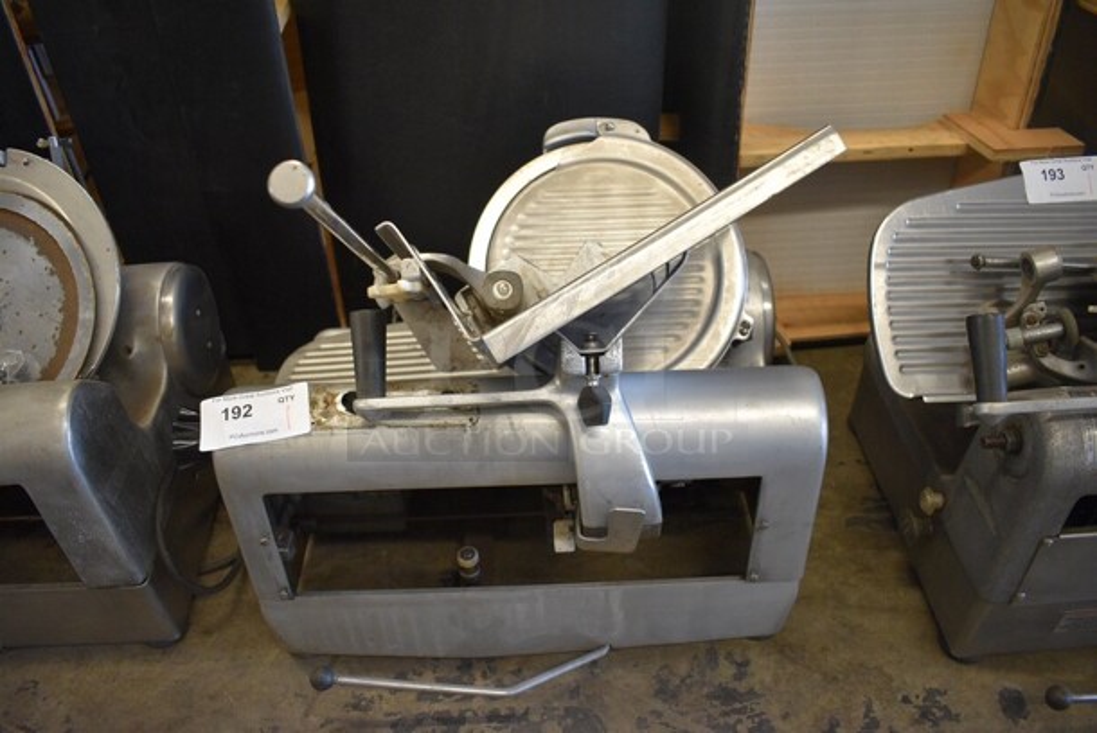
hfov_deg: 67.3
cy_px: 366
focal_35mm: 27
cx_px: 548
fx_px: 824
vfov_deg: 48.0
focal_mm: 18
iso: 1400
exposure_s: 1/125
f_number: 3.5
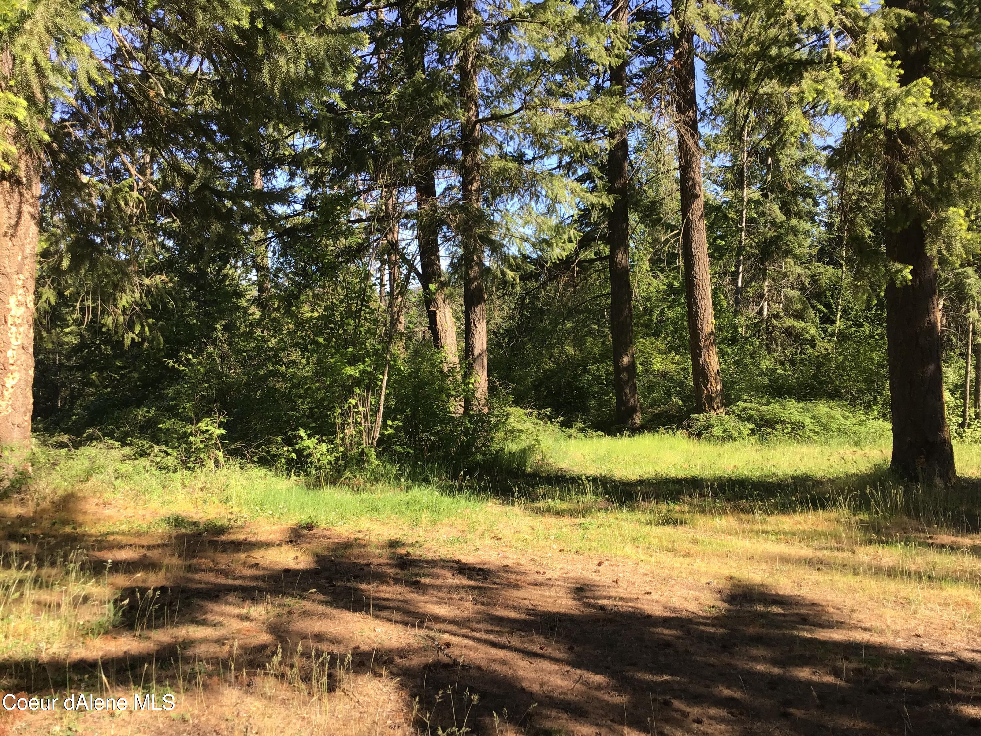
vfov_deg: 45.4
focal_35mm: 31
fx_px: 879
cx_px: 490
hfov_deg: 58.4
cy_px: 368
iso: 25
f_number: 2.4
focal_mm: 3.3
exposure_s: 1/341
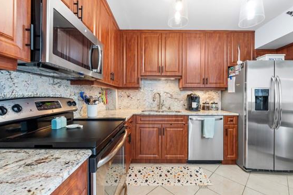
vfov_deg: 77.3
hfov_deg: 100.3
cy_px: 96
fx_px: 122
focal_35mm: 15
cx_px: 154
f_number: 8
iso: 64
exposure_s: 4
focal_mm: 14
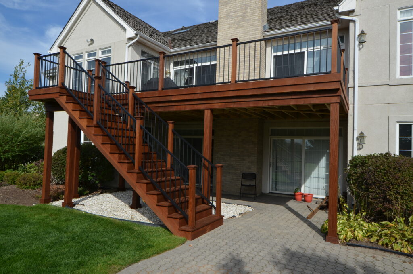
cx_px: 206
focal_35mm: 24
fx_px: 275
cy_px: 137
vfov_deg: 52.9
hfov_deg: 73.9
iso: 125
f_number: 8
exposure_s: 1/250
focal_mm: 16
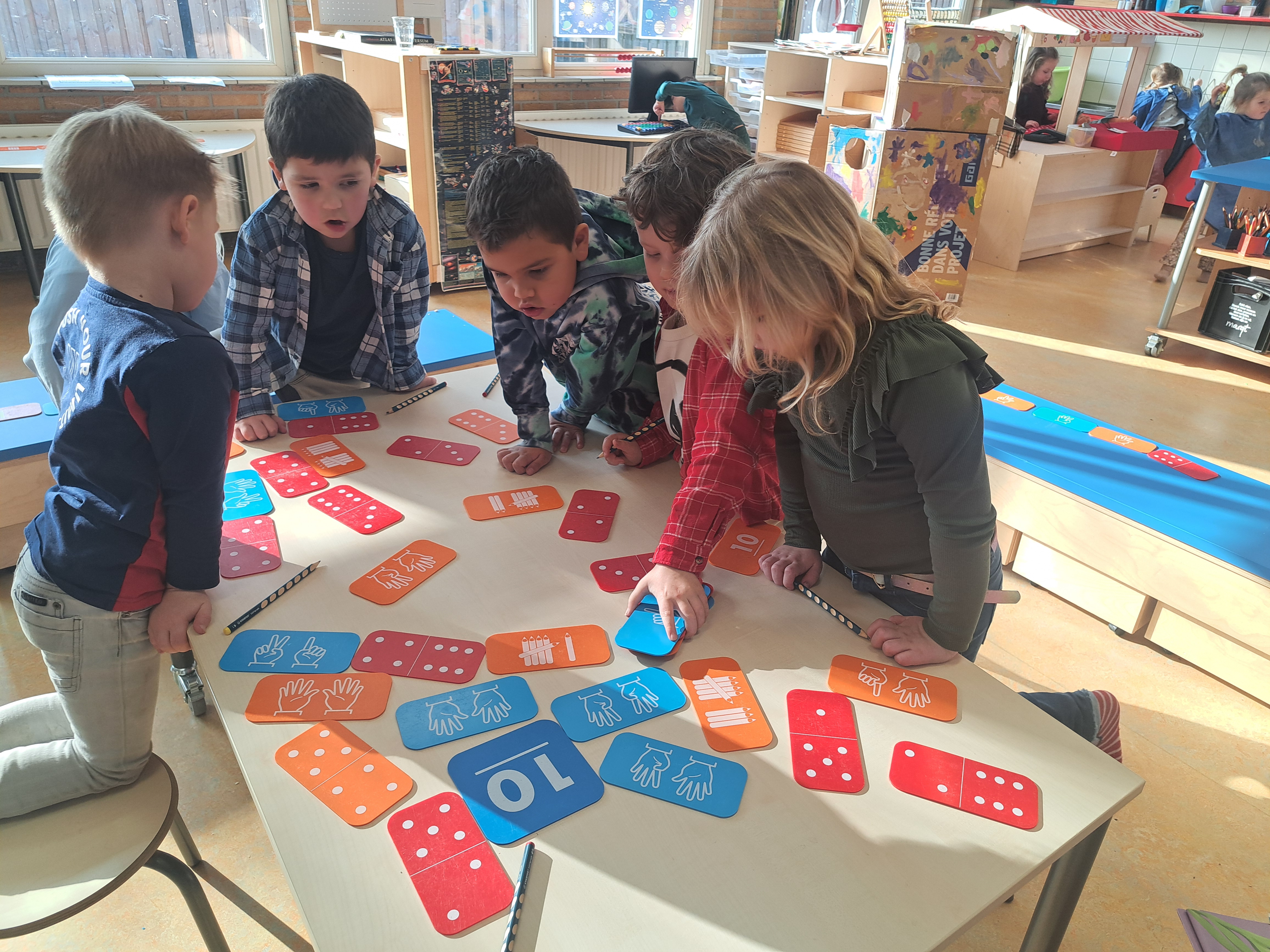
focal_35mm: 24
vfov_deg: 56.8
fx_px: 881
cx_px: 635
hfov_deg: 71.6
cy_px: 476
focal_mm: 5.23
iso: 50
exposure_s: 1/100
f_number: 1.8
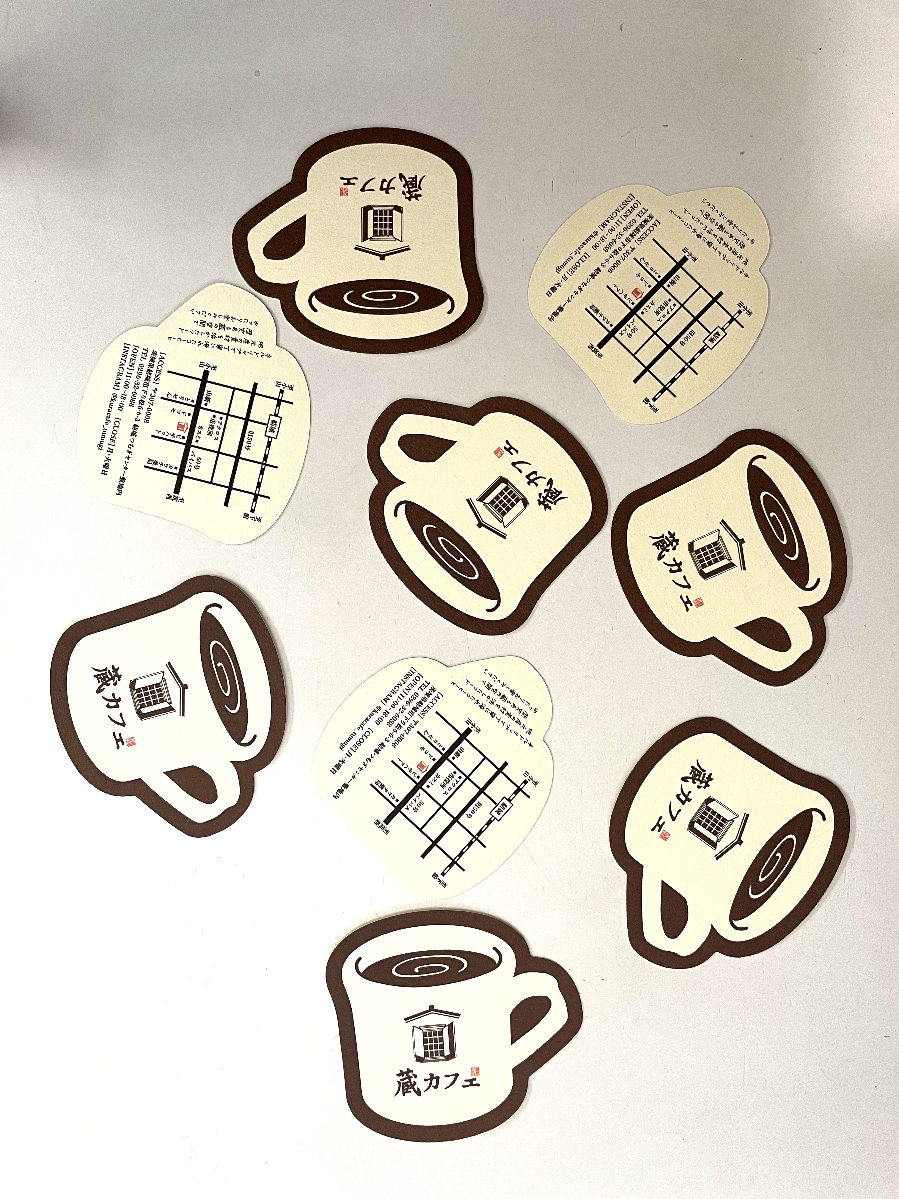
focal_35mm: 26
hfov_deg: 53.1
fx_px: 900
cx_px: 450
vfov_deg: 67.3
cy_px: 600
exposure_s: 1/50
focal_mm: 4.2
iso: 200
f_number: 1.6
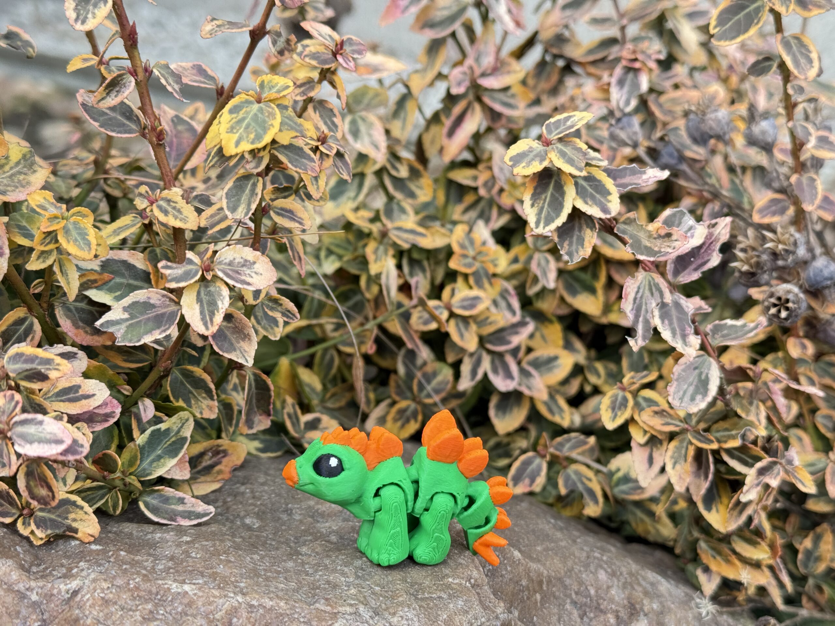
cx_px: 418
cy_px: 313
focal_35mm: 48
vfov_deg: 30.3
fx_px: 1158
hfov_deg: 39.7
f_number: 1.78
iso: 64
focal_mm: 6.76
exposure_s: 1/418
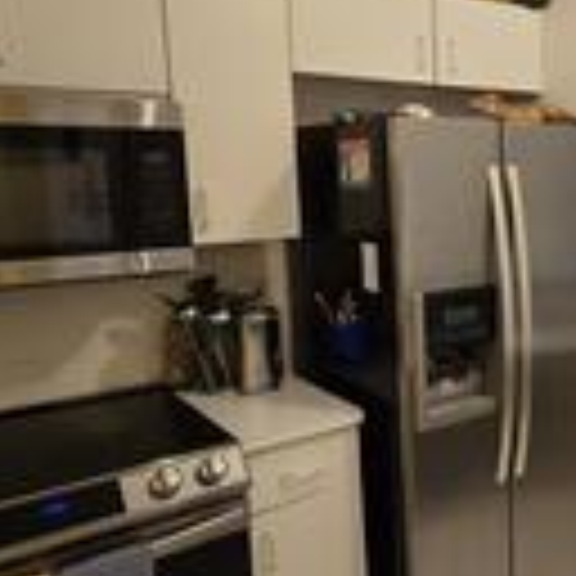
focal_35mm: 36
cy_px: 279
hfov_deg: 38.0
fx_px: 678
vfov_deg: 46.0
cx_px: 639
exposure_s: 1/60
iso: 250
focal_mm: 2.2
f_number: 2.2
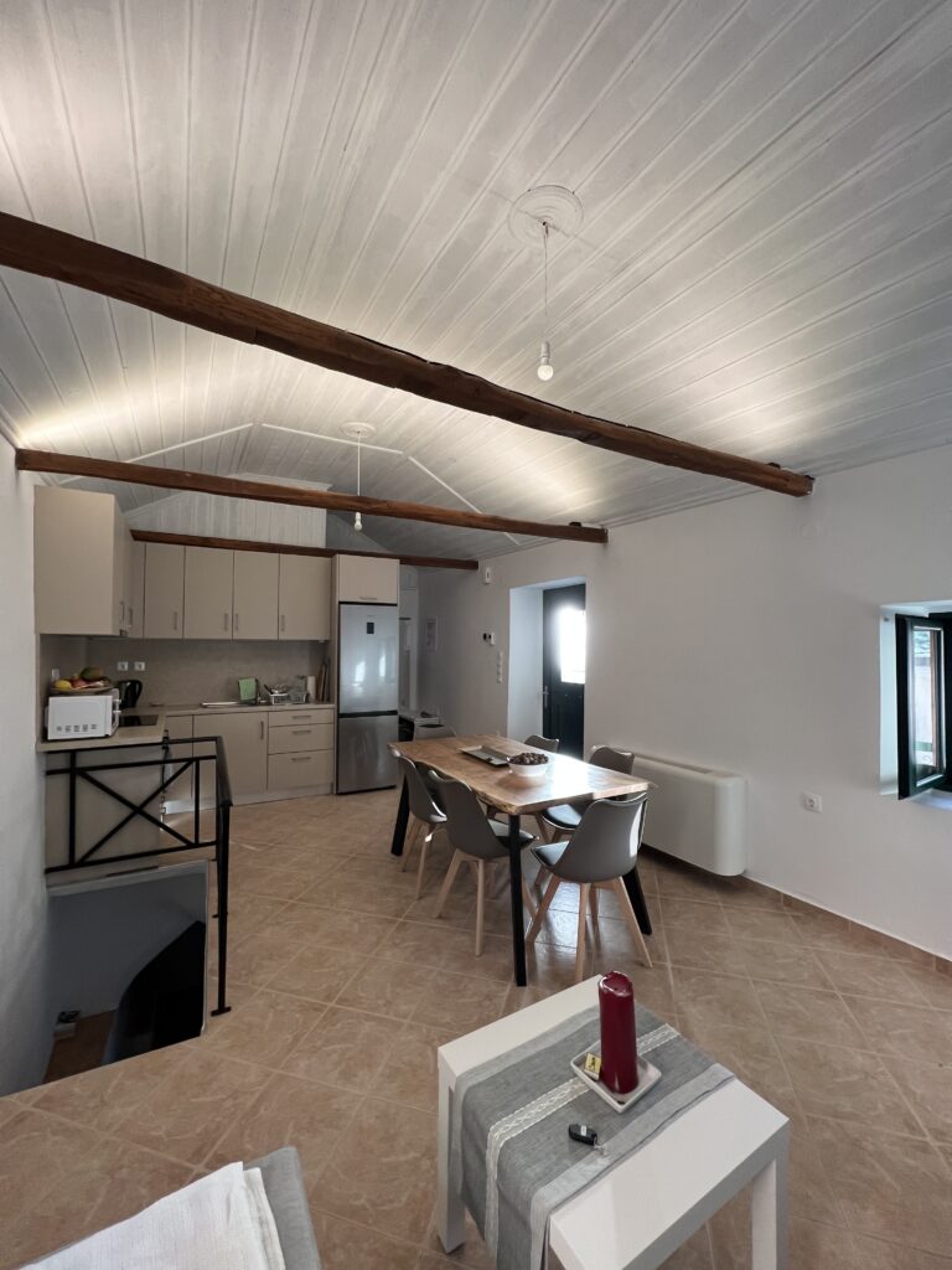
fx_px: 477
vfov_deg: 106.2
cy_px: 635
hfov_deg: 89.9
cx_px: 476
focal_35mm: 13
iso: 200
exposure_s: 1/105
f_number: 1.8
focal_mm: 1.57
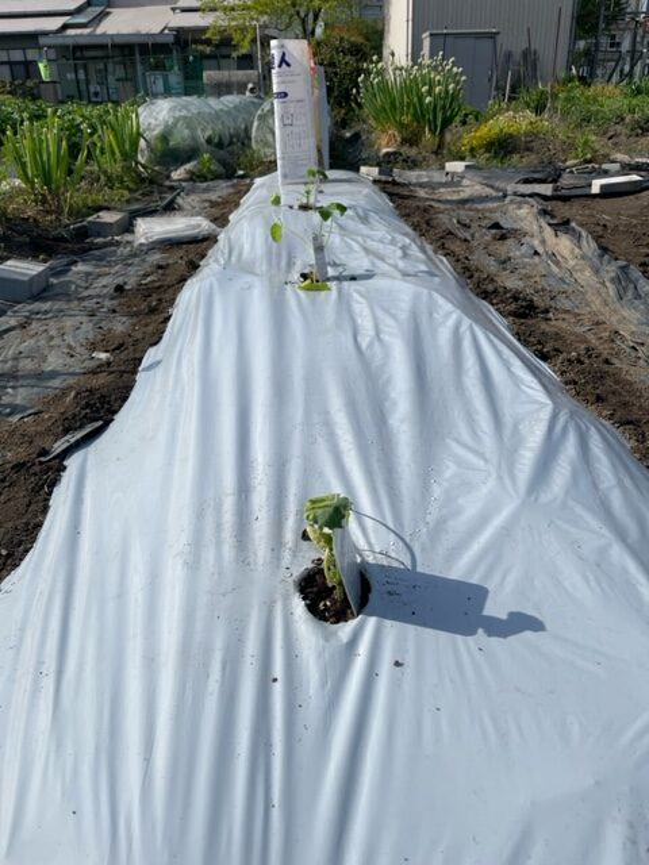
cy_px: 432
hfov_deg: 53.1
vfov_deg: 67.3
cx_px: 324
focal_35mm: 26
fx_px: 650
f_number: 1.6
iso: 32
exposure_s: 1/8403
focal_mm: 4.2
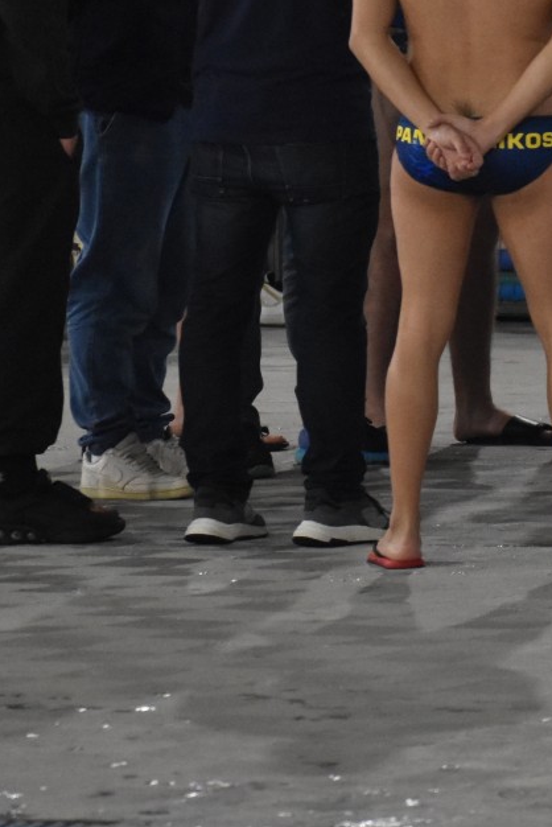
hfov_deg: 3.4
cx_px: 729
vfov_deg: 5.1
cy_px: 159
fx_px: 9357
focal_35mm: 407
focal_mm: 105
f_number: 4.8
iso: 3200
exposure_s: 1/250
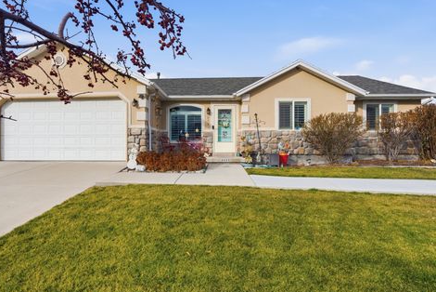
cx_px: 209
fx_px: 206
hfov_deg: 93.2
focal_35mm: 17
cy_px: 147
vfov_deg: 70.5
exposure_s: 1/8000
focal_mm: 16
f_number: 9
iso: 250
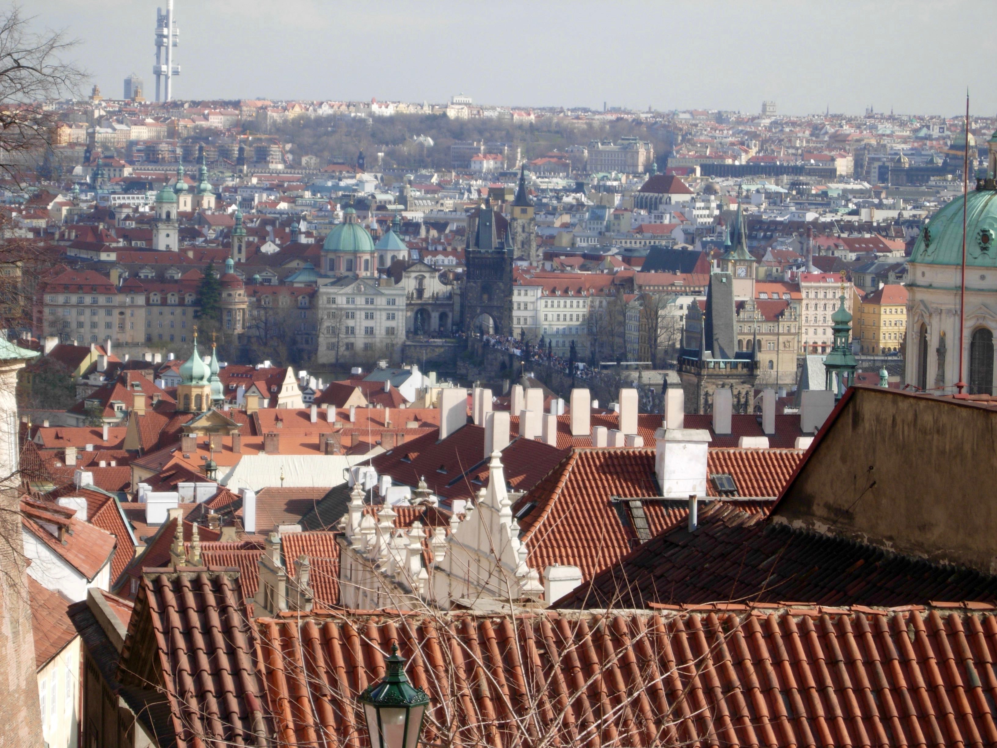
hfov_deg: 15.6
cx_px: 498
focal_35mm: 126
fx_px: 3629
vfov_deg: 11.8
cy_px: 374
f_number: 5.3
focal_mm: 26.3
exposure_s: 1/256
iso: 50
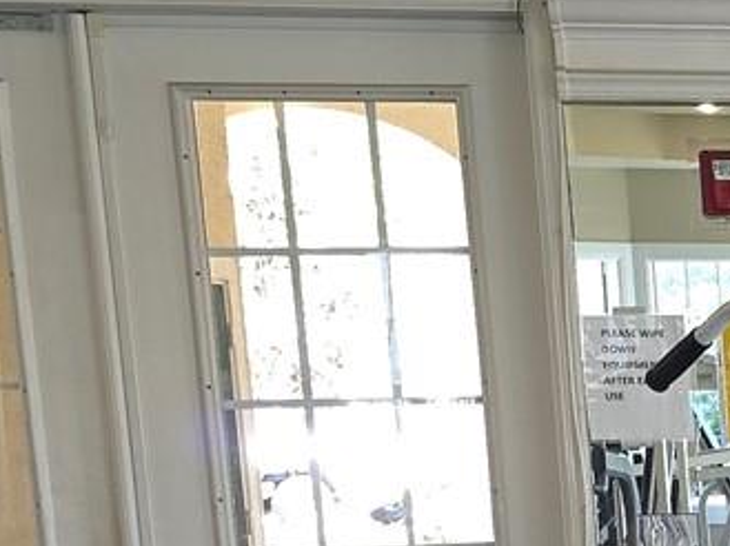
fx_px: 2359
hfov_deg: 14.3
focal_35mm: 112
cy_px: 677
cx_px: 1524
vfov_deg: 12.8
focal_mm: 6.3
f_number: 1.7
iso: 200
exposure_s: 1/60
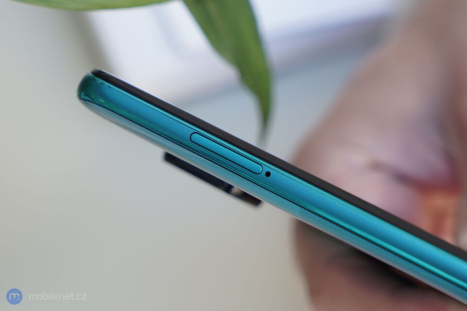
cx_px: 234
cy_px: 156
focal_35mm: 70
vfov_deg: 19.4
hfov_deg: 28.9
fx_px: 908
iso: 250
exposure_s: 1/160
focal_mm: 70
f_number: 5
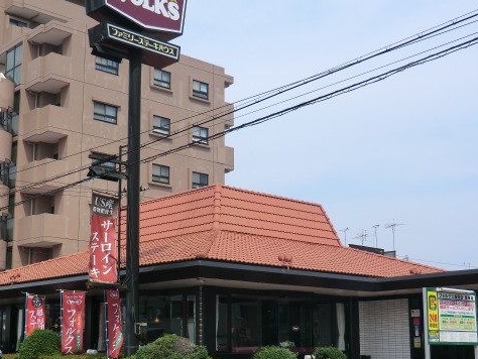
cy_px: 219
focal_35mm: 54
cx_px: 216
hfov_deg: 35.5
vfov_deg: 27.0
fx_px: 746
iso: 80
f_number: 3.8
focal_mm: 7.1
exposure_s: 1/1000
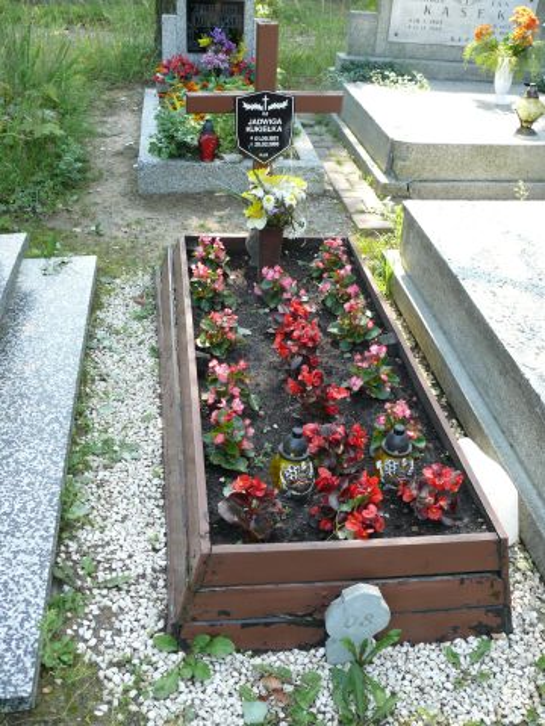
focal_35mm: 35
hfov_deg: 40.7
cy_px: 363
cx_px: 272
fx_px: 735
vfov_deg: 52.6
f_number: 3.2
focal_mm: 7.4
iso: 100
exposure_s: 1/100
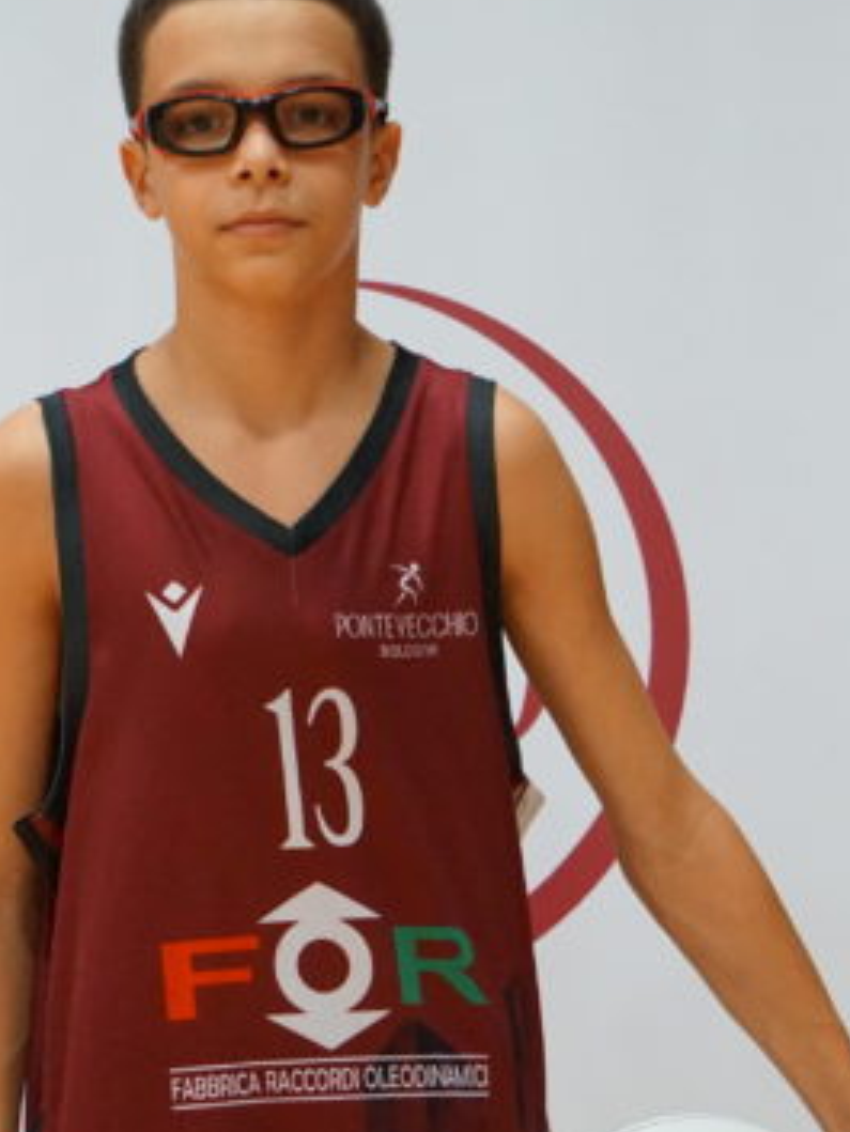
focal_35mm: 152
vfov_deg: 13.0
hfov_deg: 9.8
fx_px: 4973
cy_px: 705
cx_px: 324
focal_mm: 62
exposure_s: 1/100
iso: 3200
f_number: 4.5
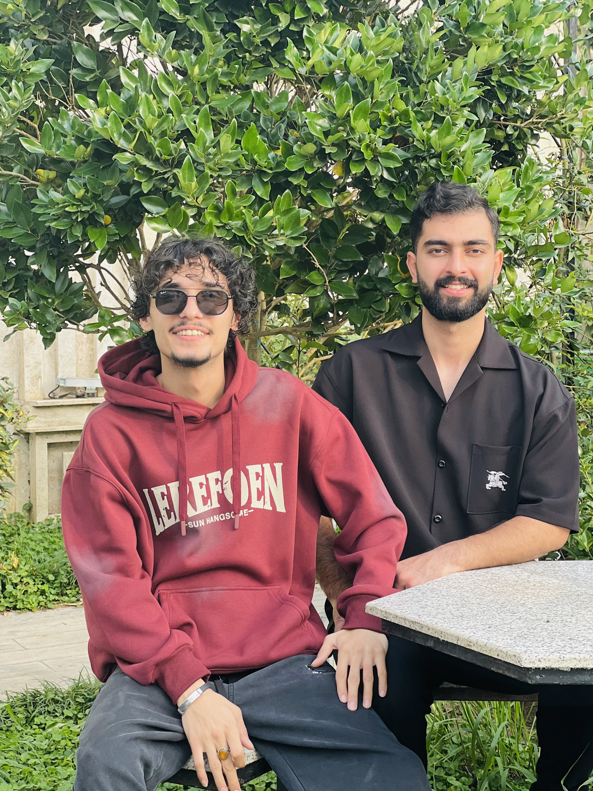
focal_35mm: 78
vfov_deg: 25.0
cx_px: 299
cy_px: 396
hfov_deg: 18.9
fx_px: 1782
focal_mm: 9
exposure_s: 1/121
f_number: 2.8
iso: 40
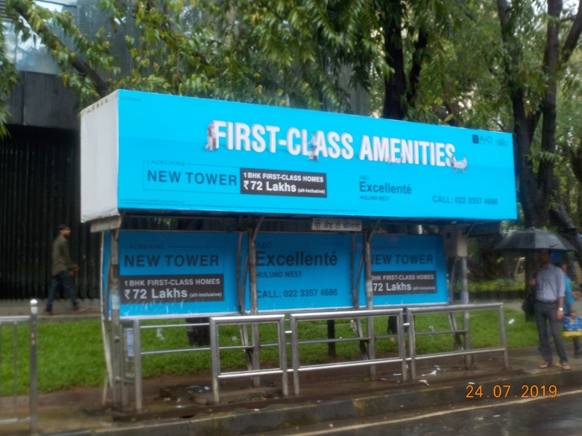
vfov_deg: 30.9
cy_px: 218
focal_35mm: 47
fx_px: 790
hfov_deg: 40.4
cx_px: 291
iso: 160
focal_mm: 6.4
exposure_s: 1/30
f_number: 4.2
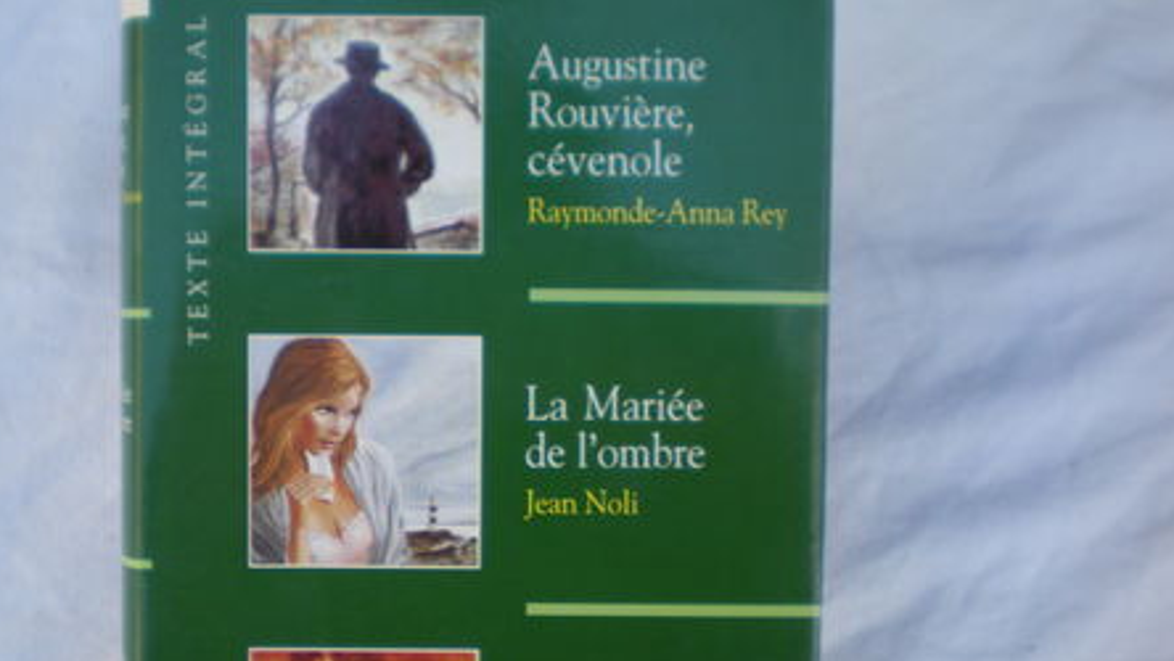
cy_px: 444
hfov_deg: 37.0
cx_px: 428
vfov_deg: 21.4
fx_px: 1744
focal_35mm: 56
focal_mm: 6.3
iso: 64
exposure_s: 1/94.8
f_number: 3.1
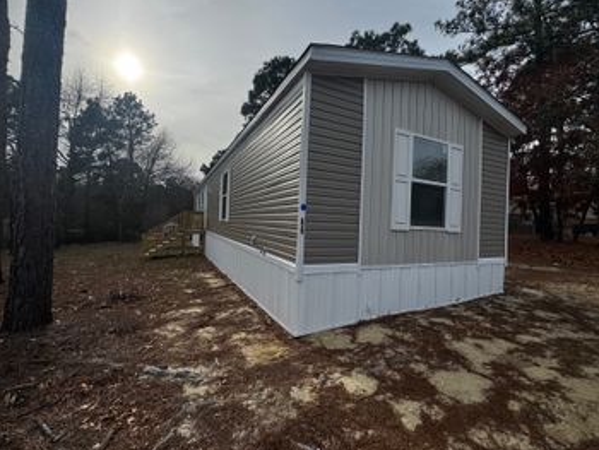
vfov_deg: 78.2
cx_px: 313
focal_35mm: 16
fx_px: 277
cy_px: 222
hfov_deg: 94.4
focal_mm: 2.22
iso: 50
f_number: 2.2
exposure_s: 1/3106
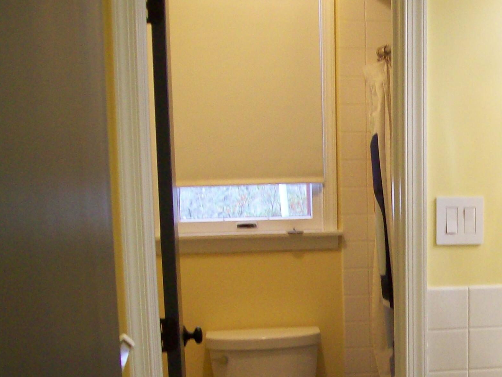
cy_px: 339
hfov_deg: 27.0
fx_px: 1001
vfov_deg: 20.9
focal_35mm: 69
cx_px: 468
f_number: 2.7
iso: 160
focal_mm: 6
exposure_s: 1/22.5
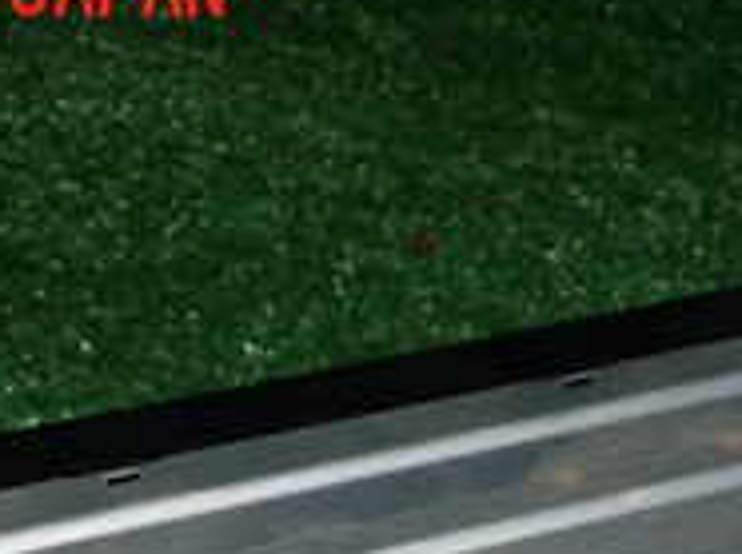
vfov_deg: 14.2
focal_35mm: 97
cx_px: 698
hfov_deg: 19.8
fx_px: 2077
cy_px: 837
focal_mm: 5.4
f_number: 6.3
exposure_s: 1/30
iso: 200
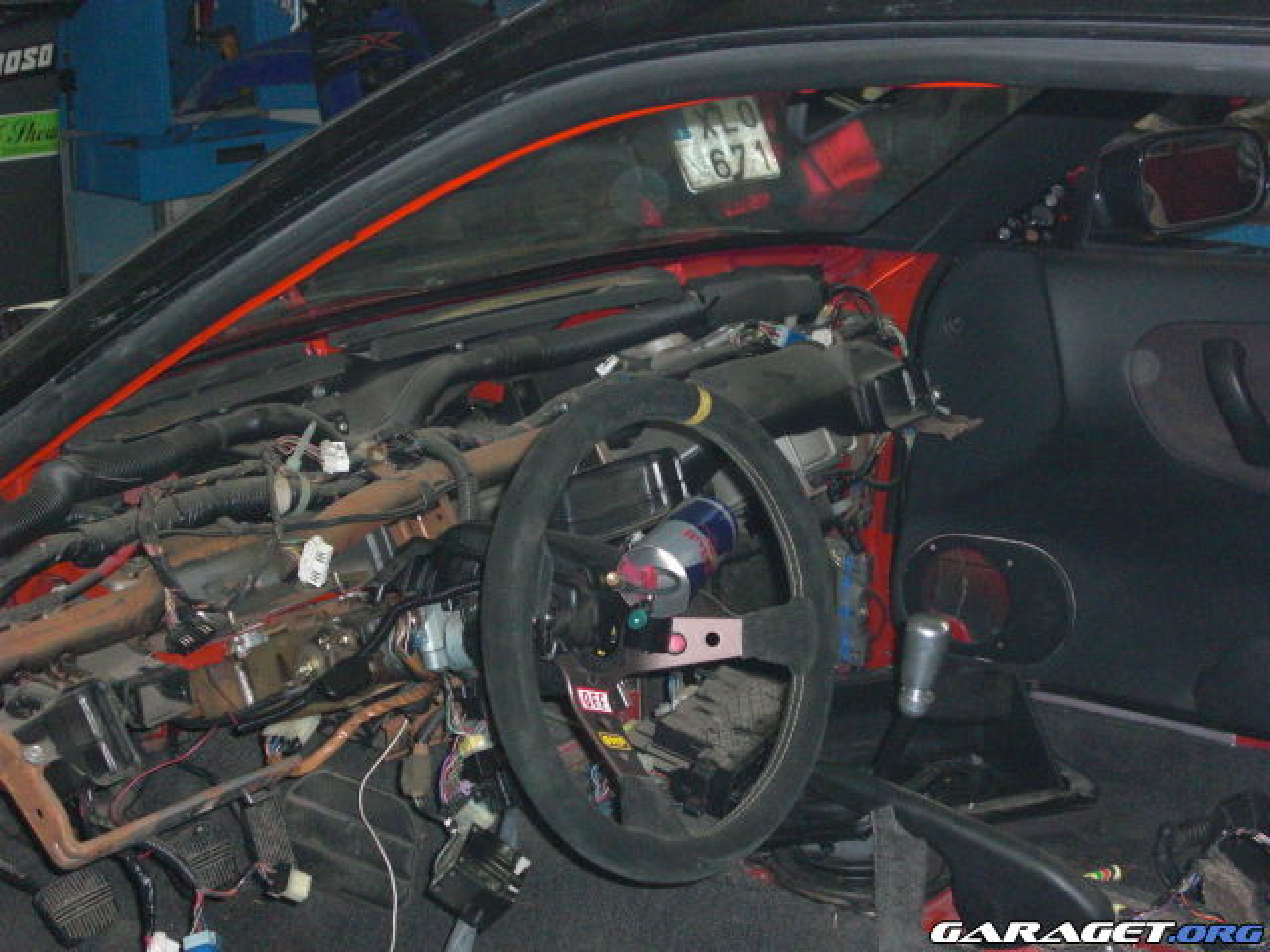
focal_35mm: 61
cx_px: 635
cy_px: 476
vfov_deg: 24.0
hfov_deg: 31.7
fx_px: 2238
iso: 200
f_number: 3.8
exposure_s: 1/60
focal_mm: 10.8
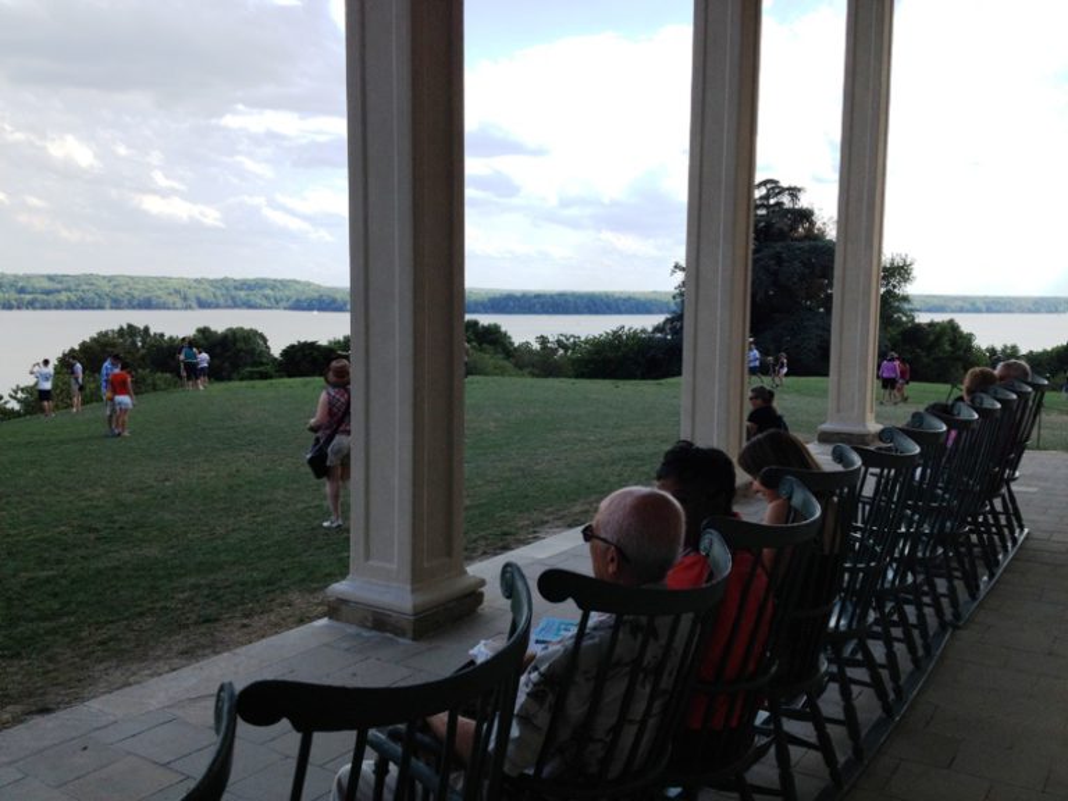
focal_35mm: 35
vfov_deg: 40.7
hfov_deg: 52.6
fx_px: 1080
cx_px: 534
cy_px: 400
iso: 64
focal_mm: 4.28
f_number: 2.4
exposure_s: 1/1346
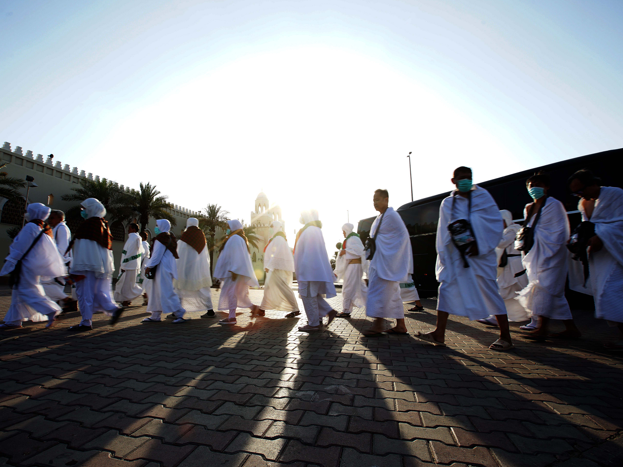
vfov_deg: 71.6
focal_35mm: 18
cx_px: 287
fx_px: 324
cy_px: 224
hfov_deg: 87.6
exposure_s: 1/50
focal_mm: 16
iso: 125
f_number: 13
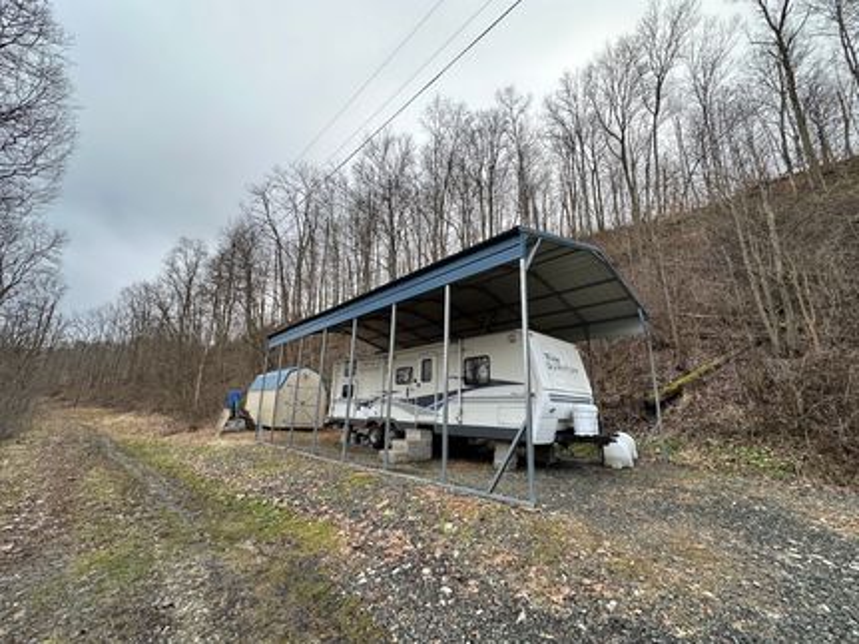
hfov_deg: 102.1
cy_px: 322
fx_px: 347
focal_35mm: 14
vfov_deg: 85.6
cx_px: 430
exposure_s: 1/99
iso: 80
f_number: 2.2
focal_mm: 2.22
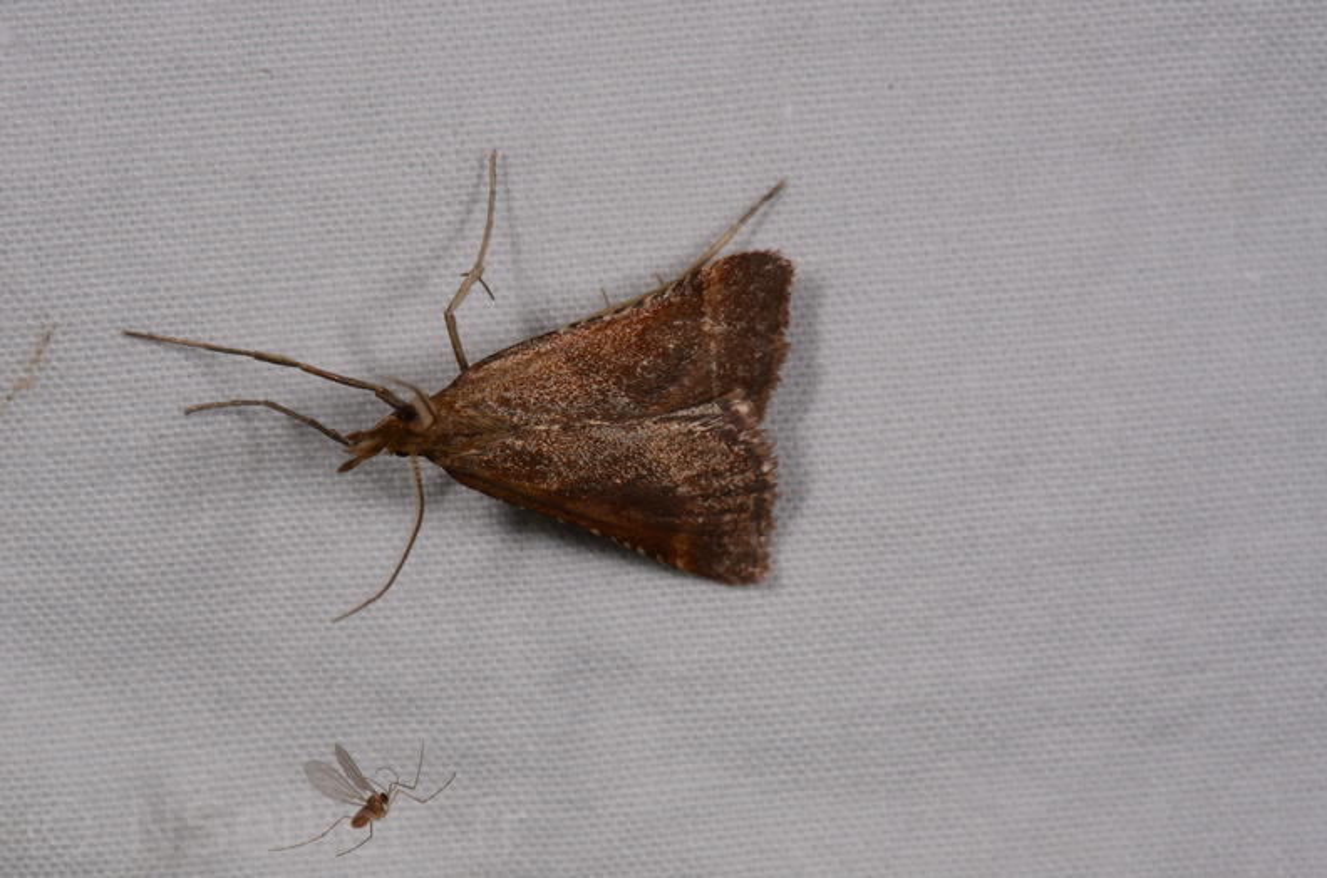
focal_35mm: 128
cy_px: 439
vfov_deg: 10.7
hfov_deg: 16.1
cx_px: 664
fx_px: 4688
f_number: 25
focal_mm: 85
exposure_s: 1/60
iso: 100
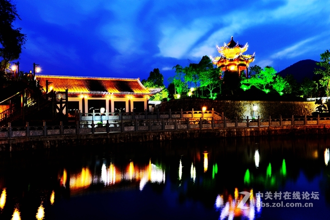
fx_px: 321
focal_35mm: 35
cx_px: 165
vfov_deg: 37.9
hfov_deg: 54.4
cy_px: 110
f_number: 6.3
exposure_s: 25
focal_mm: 35
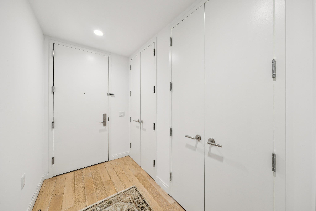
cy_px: 106
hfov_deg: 112.6
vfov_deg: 90.0
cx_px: 158
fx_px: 105
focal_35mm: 12
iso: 200
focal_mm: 8
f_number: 5.6
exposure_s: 1/13
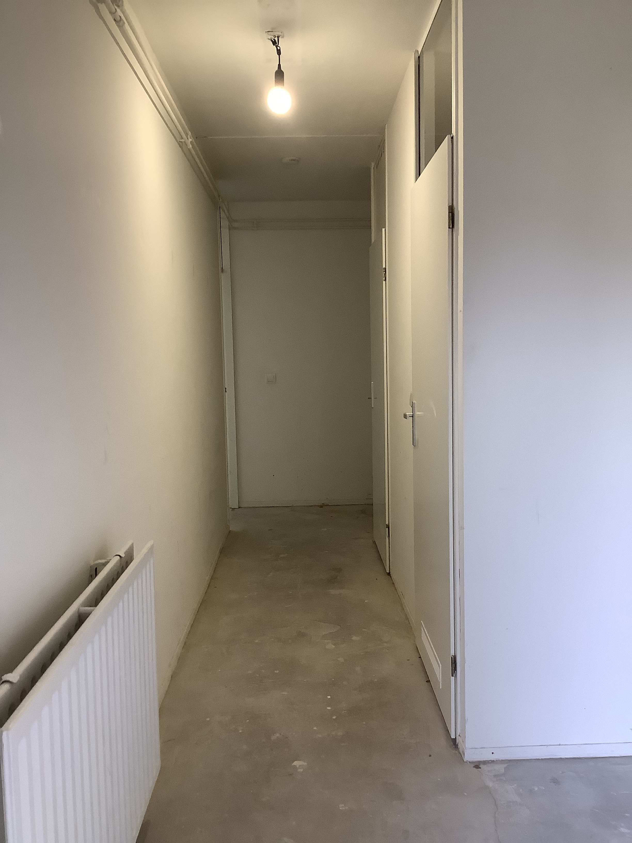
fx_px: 755
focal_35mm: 31
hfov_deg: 45.4
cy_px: 422
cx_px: 316
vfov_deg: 58.4
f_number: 2.4
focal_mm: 3.3
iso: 125
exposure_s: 1/60
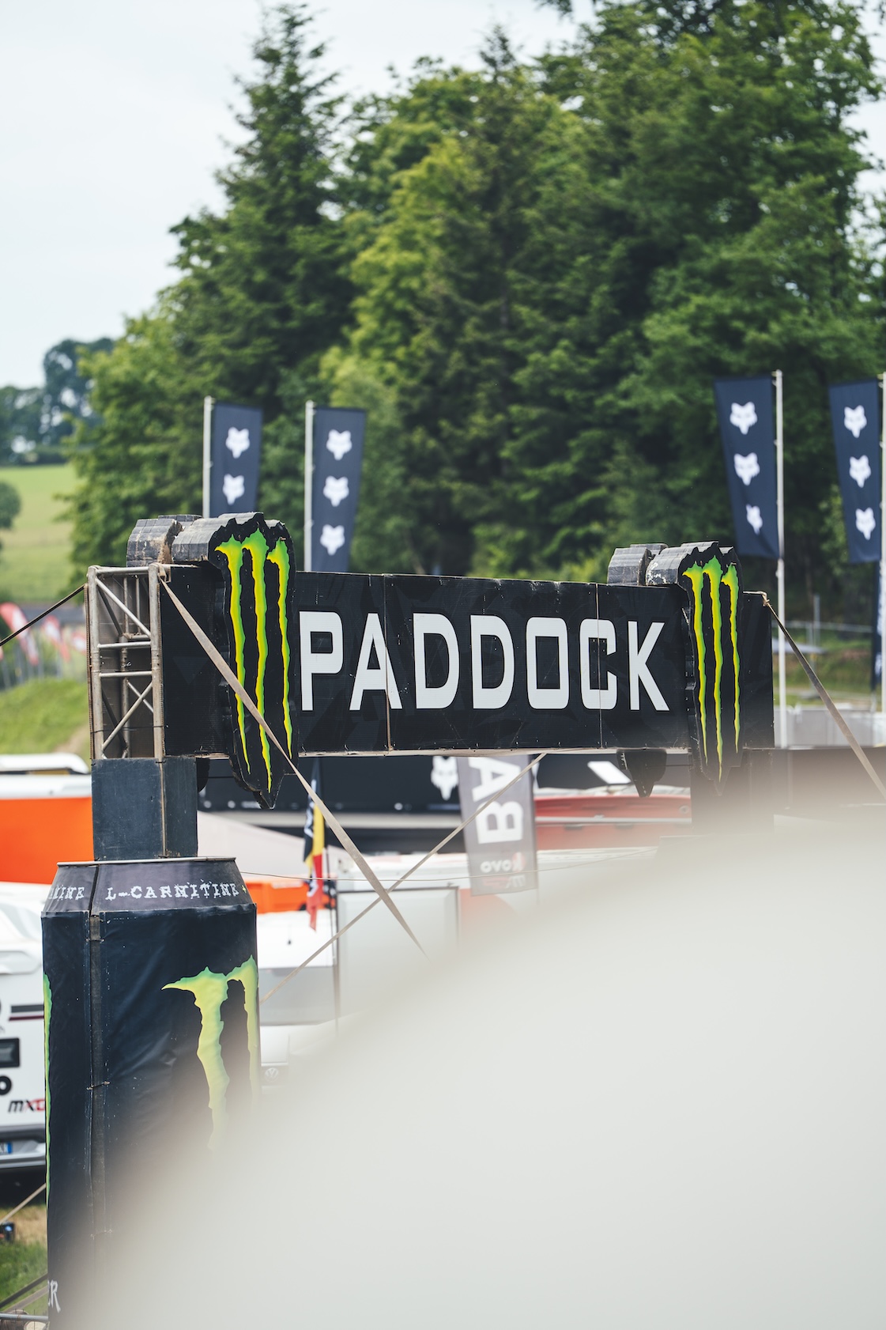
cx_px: 443
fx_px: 7384
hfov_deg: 6.9
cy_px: 665
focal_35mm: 200
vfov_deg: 10.3
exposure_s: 1/320
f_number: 2.8
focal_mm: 200
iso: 100
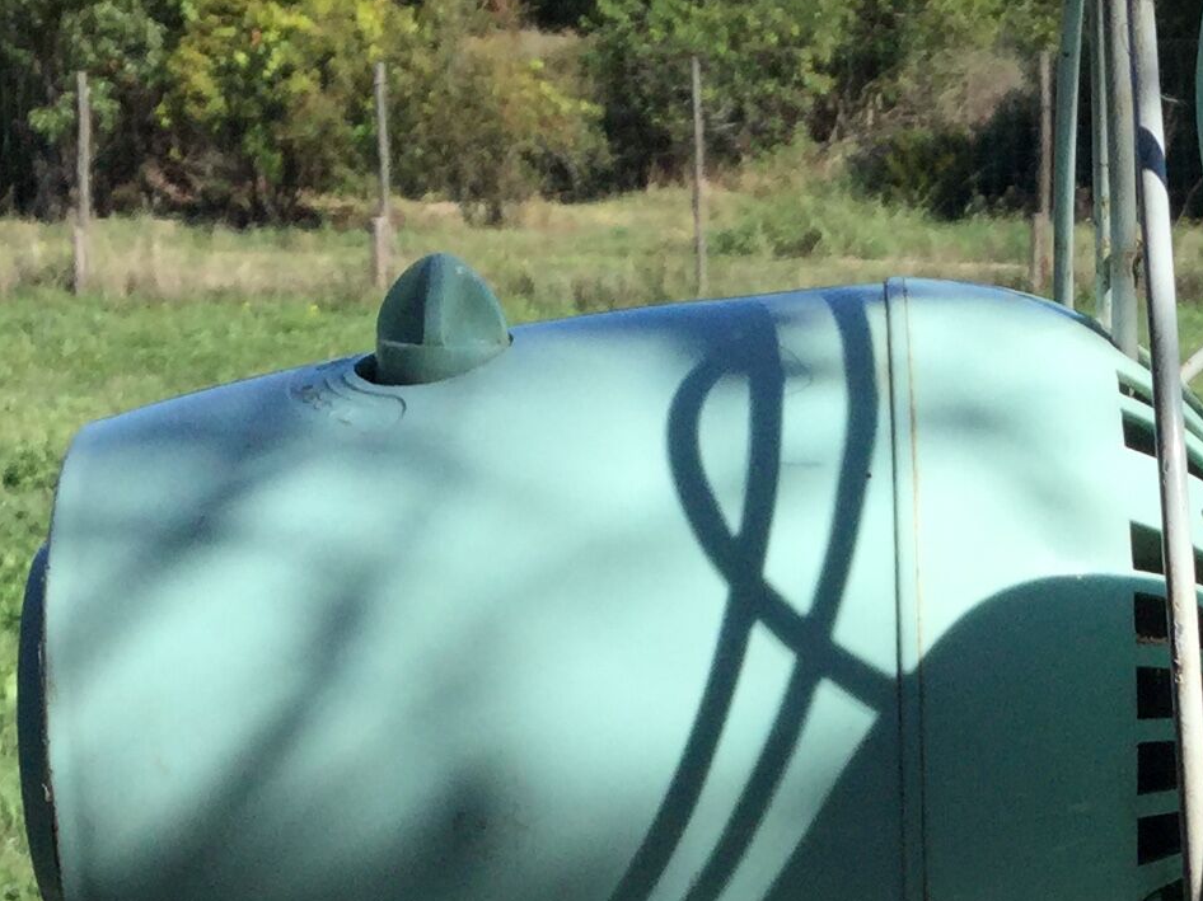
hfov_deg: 18.1
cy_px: 999
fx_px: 3718
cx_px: 1035
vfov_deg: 13.5
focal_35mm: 107
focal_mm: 3.3
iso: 25
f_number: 2.4
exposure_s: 1/1274
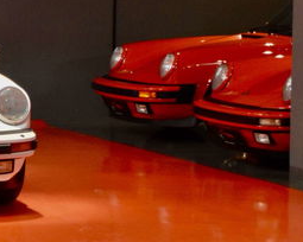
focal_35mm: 233
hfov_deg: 8.1
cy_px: 119
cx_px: -120
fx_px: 2093
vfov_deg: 6.6
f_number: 5
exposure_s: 1/60
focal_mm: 55
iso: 2500
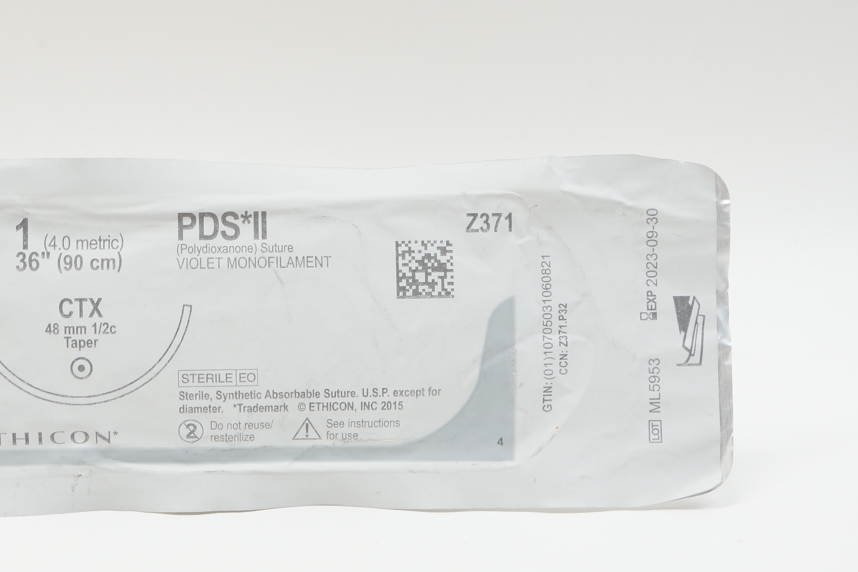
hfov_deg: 23.6
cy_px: 331
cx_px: 333
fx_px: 2046
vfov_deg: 15.9
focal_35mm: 86
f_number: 6.3
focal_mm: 33
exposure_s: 1/50
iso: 400
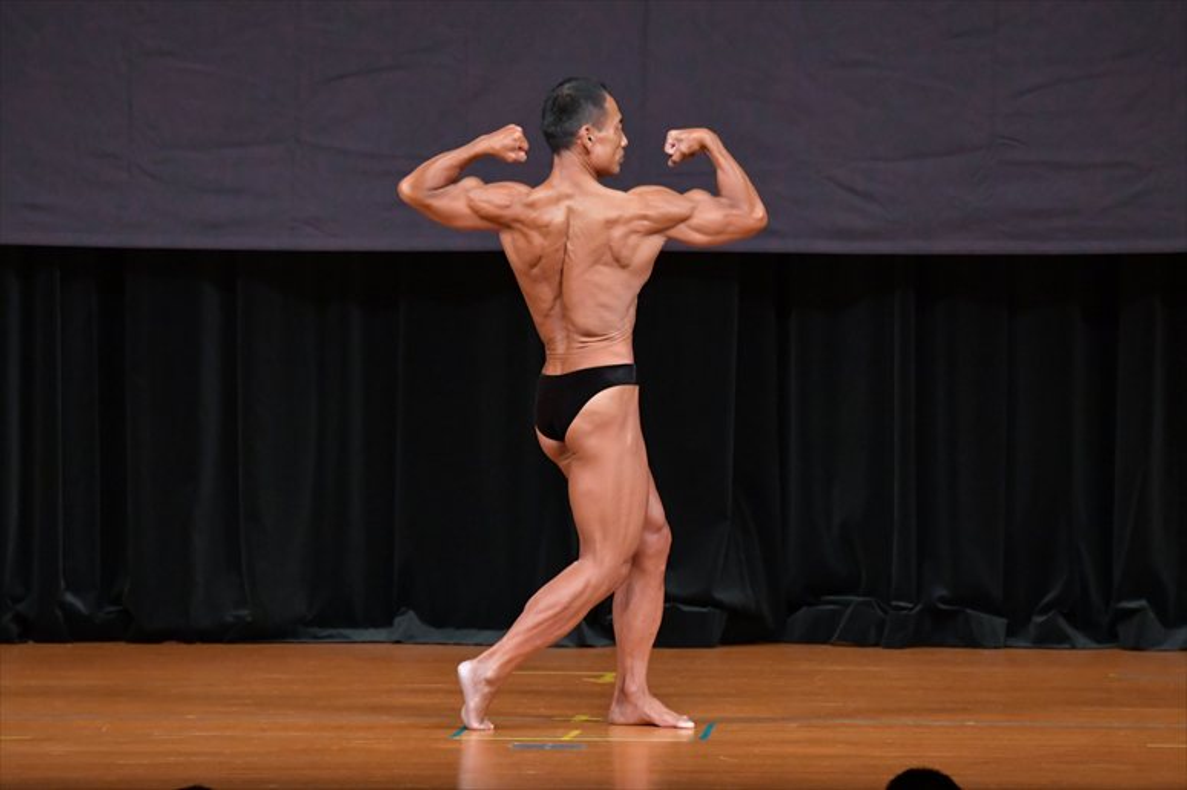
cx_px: 594
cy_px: 395
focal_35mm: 285
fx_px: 9393
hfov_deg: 7.2
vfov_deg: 4.8
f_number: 5.6
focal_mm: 190
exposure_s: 1/400
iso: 5000
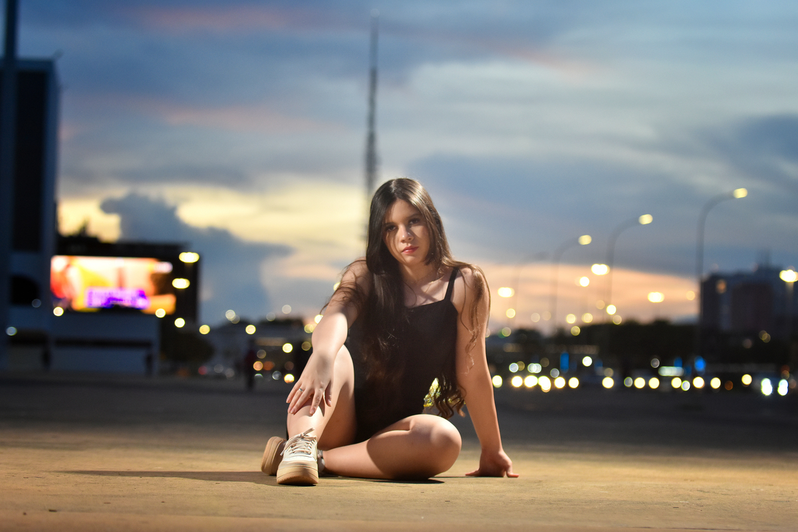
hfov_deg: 19.5
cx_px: 399
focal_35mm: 105
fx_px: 2327
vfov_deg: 13.0
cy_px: 266
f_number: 4
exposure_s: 1/200
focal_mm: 70
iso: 800
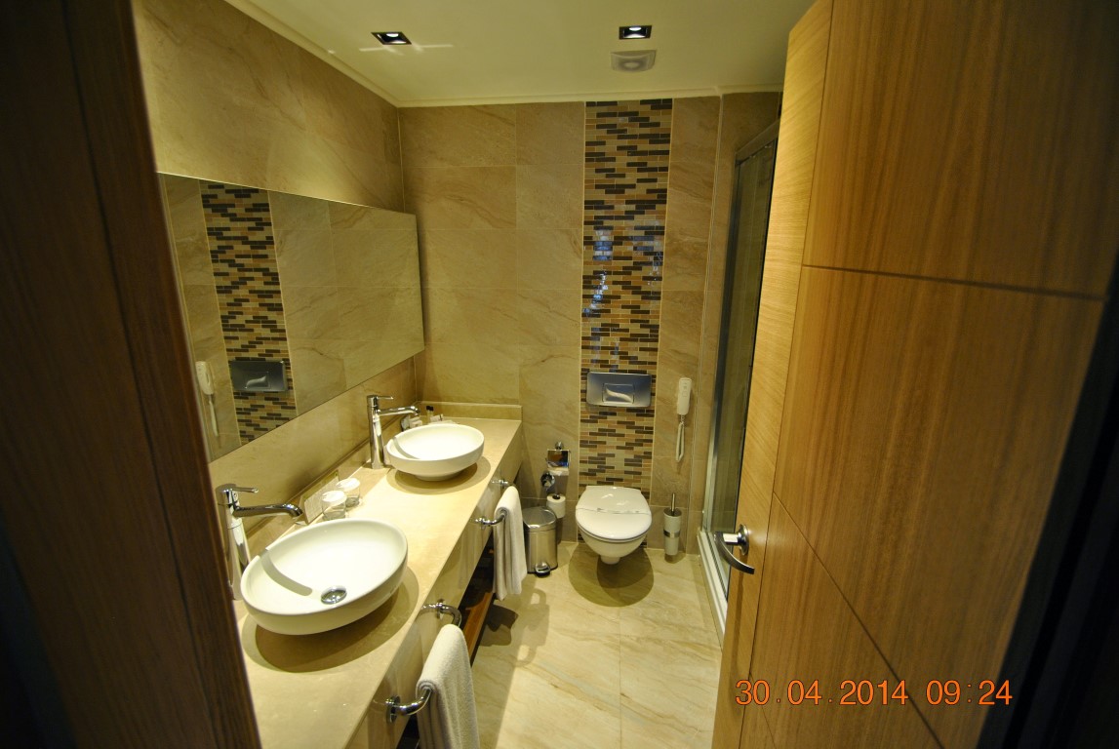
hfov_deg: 100.3
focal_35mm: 15
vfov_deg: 77.5
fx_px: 467
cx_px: 560
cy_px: 374
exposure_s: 1/30
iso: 220
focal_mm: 10
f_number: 3.5
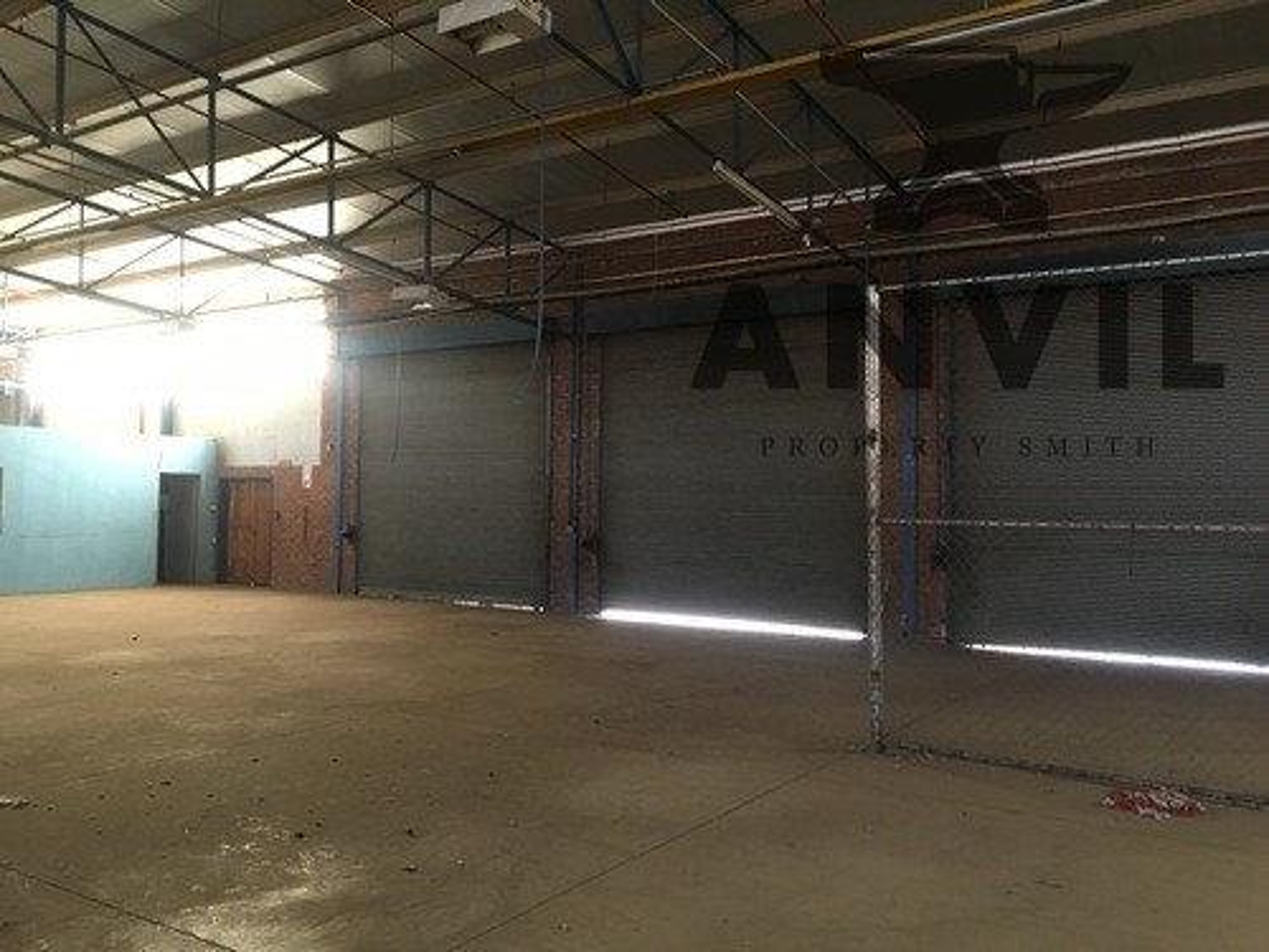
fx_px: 1063
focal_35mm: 29
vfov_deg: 48.2
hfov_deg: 61.7
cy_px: 476
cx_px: 634
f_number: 2.2
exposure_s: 1/20
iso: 200
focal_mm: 4.15
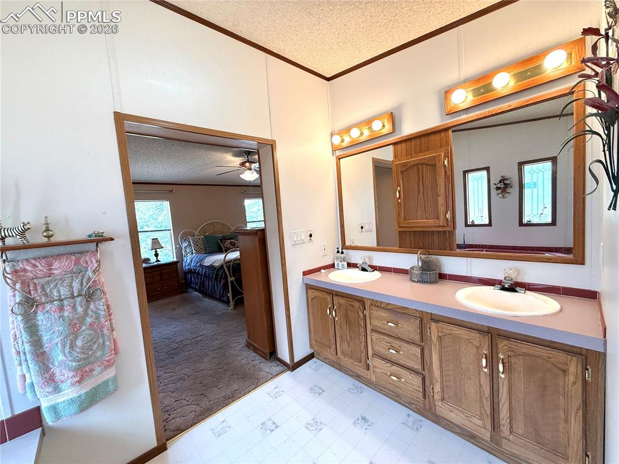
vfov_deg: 85.6
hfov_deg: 102.1
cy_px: 232
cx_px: 310
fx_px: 250
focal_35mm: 14
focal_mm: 2.22
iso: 160
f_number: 2.2
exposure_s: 1/120
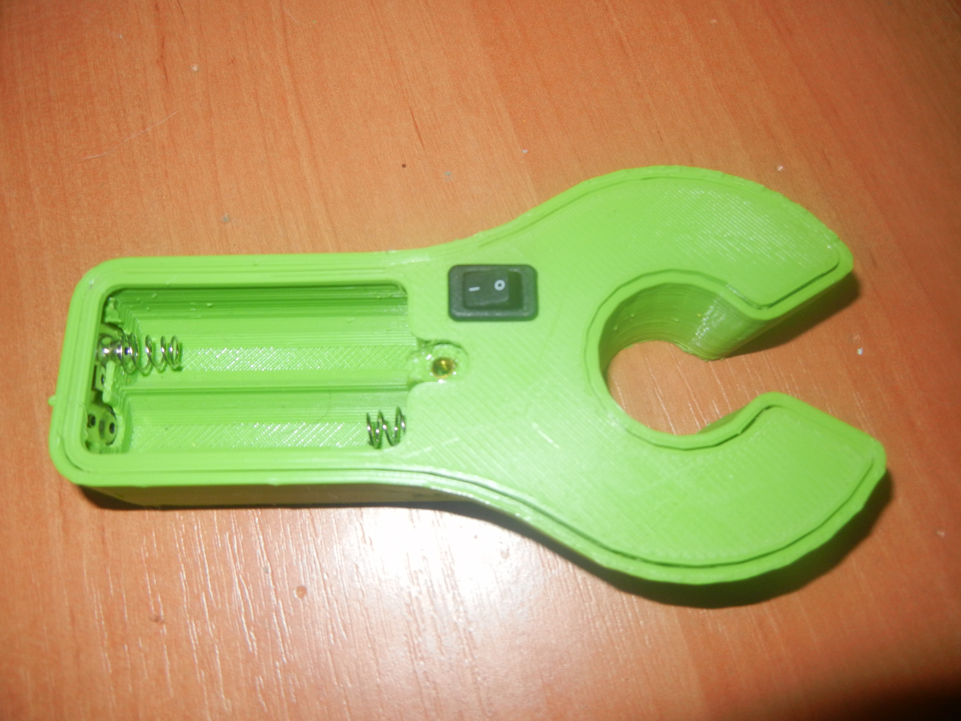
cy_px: 360
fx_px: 833
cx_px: 480
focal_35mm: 30
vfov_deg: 46.8
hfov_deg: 60.0
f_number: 3.5
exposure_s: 1/30
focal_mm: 5.4
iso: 200
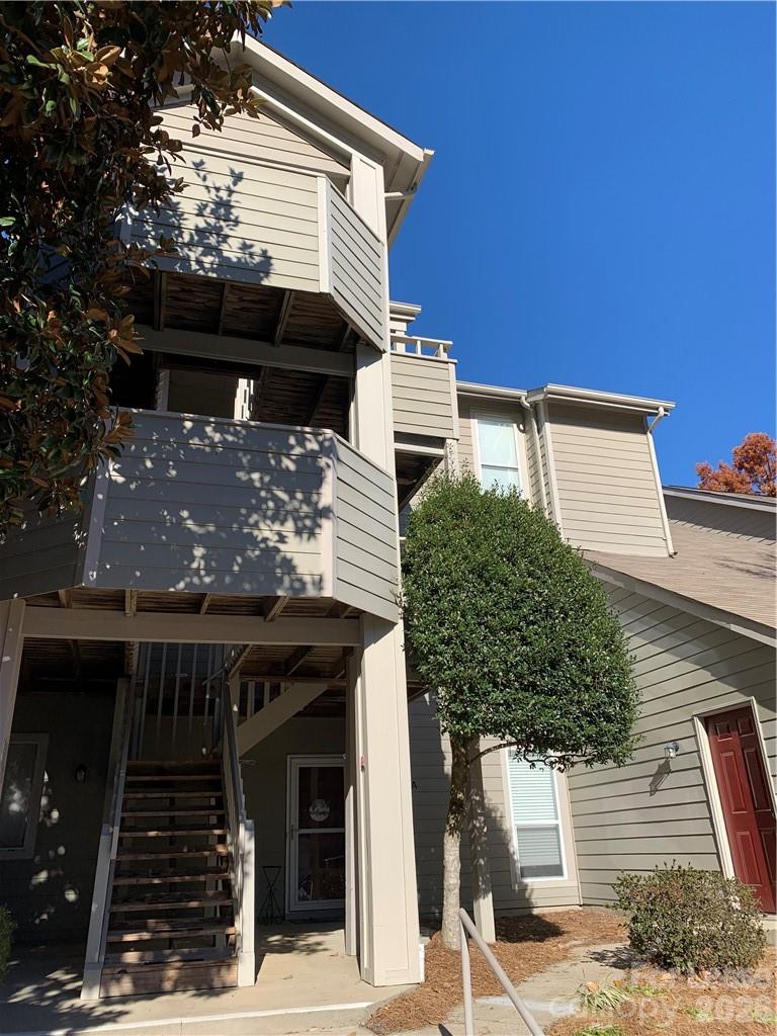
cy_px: 518
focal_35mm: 26
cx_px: 388
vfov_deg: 67.3
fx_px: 778
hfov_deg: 53.1
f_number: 1.8
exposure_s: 1/2033
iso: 25
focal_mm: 4.25
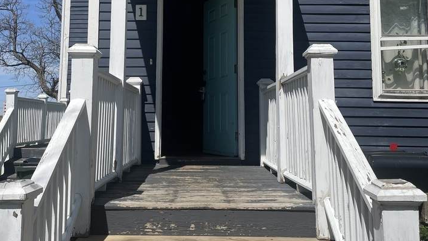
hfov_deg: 47.3
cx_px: 194
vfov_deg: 27.4
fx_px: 488
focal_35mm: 43
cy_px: 69
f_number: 1.6
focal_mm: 4.2
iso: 32
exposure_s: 1/5556
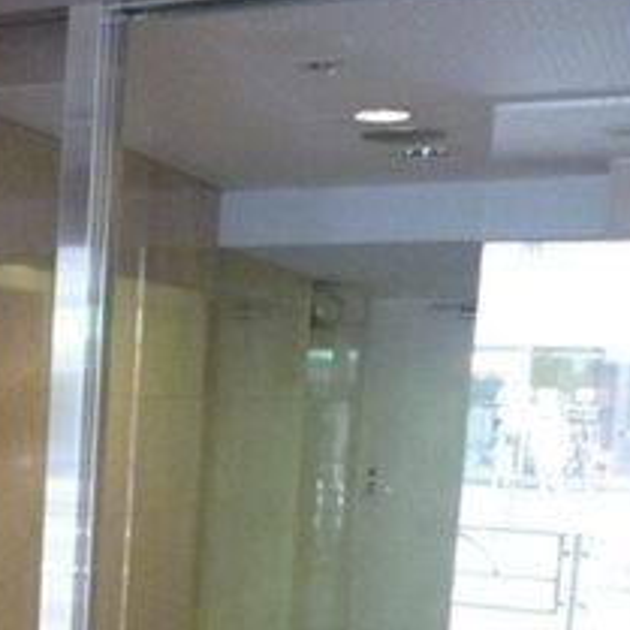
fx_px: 1462
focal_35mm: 71
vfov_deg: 23.6
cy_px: 588
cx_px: -250
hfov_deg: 21.3
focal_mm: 5
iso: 800
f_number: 3.1
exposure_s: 1/30
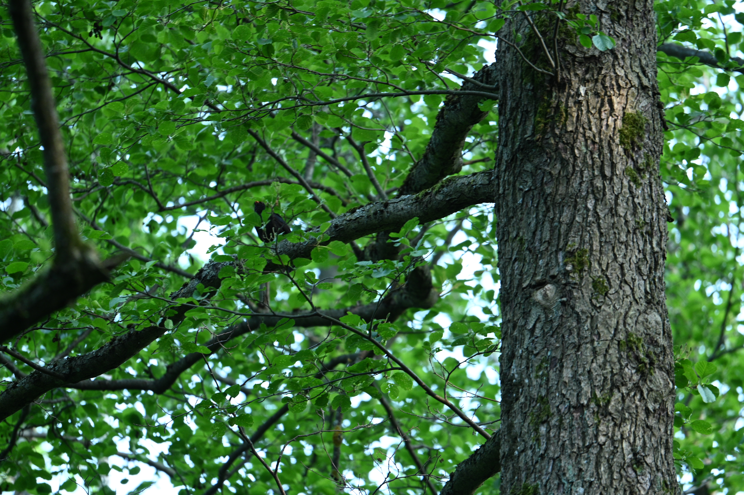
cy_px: 248
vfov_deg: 2.7
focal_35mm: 500
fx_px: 10326
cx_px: 372
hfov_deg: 4.1
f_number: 6.7
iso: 1000
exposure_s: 1/100
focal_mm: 500
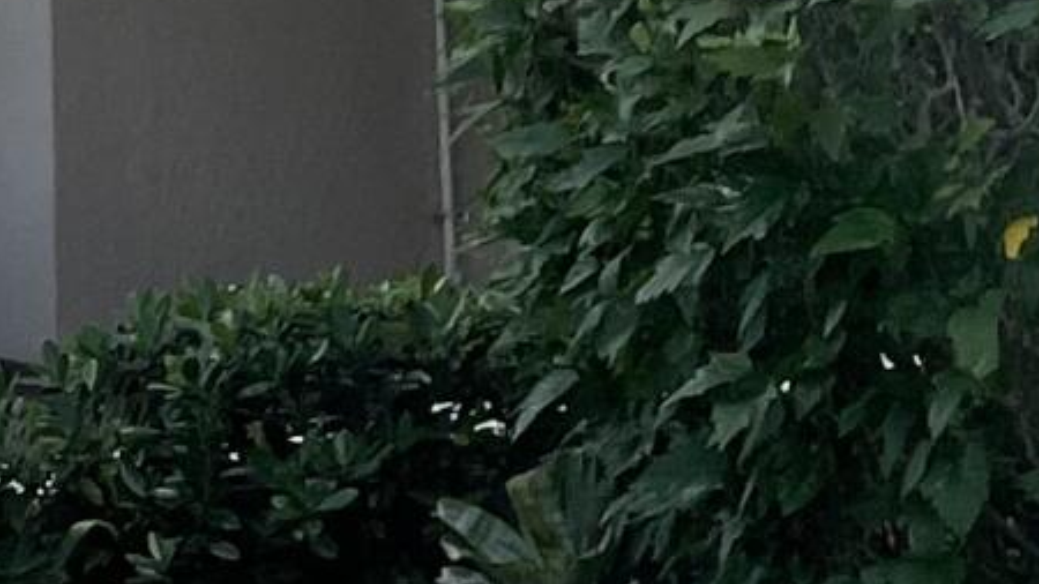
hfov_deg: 10.8
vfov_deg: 5.7
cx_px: -760
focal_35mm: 189
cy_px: -1537
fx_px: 5206
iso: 32
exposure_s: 1/3610
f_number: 1.6
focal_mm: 4.2
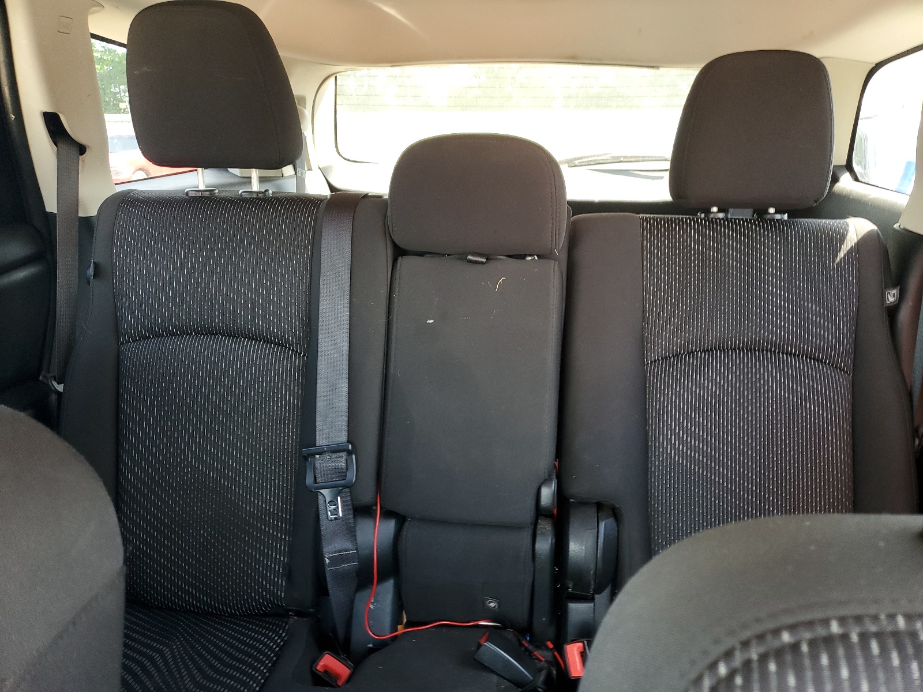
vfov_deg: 53.1
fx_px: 693
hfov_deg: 67.3
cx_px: 462
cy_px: 346
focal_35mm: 26
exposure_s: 1/60.2
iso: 107
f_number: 1.5
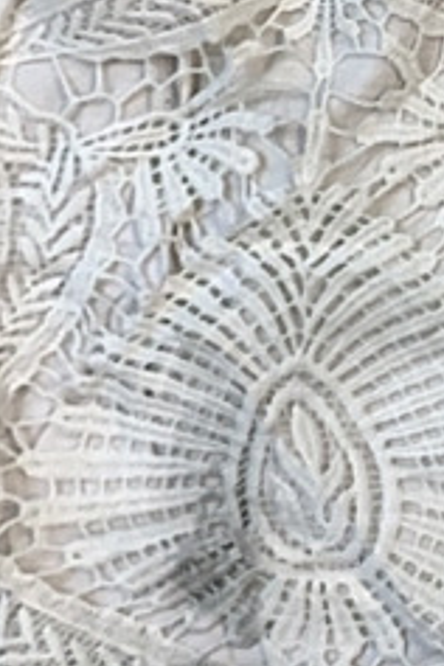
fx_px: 2275
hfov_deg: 10.8
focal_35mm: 123
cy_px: -65
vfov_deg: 16.2
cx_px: 615
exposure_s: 1/100
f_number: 1.8
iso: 25
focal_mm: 4.25
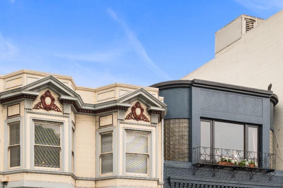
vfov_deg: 22.5
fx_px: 464
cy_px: 163
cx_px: 71
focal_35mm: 59
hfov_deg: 33.3
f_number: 6.3
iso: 400
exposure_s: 1/400
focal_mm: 32
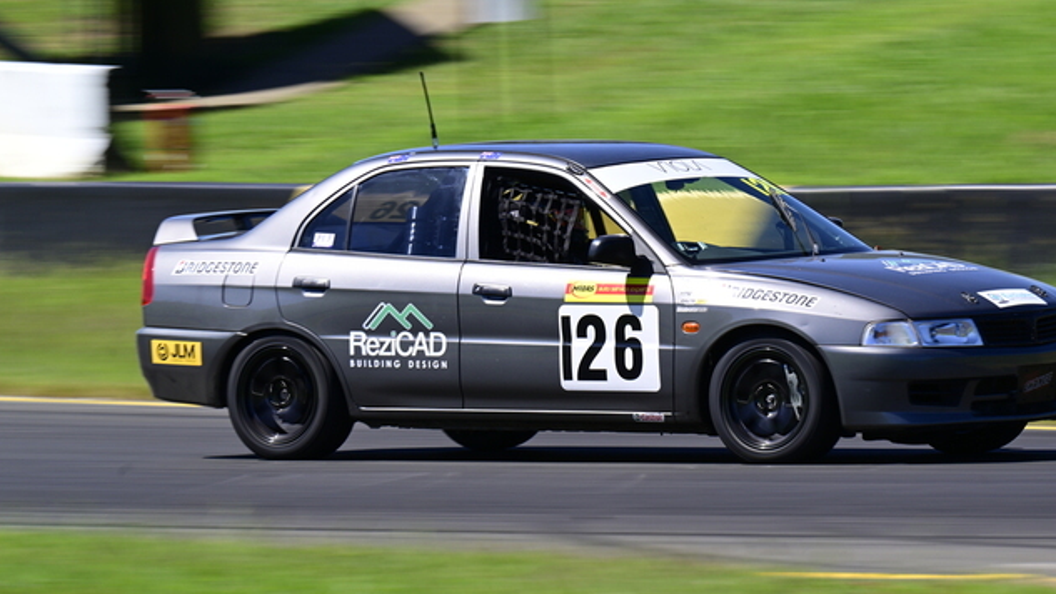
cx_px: 656
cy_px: 198
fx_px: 9632
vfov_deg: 3.5
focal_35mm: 344
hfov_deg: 6.3
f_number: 11
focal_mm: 260
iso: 80
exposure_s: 1/100
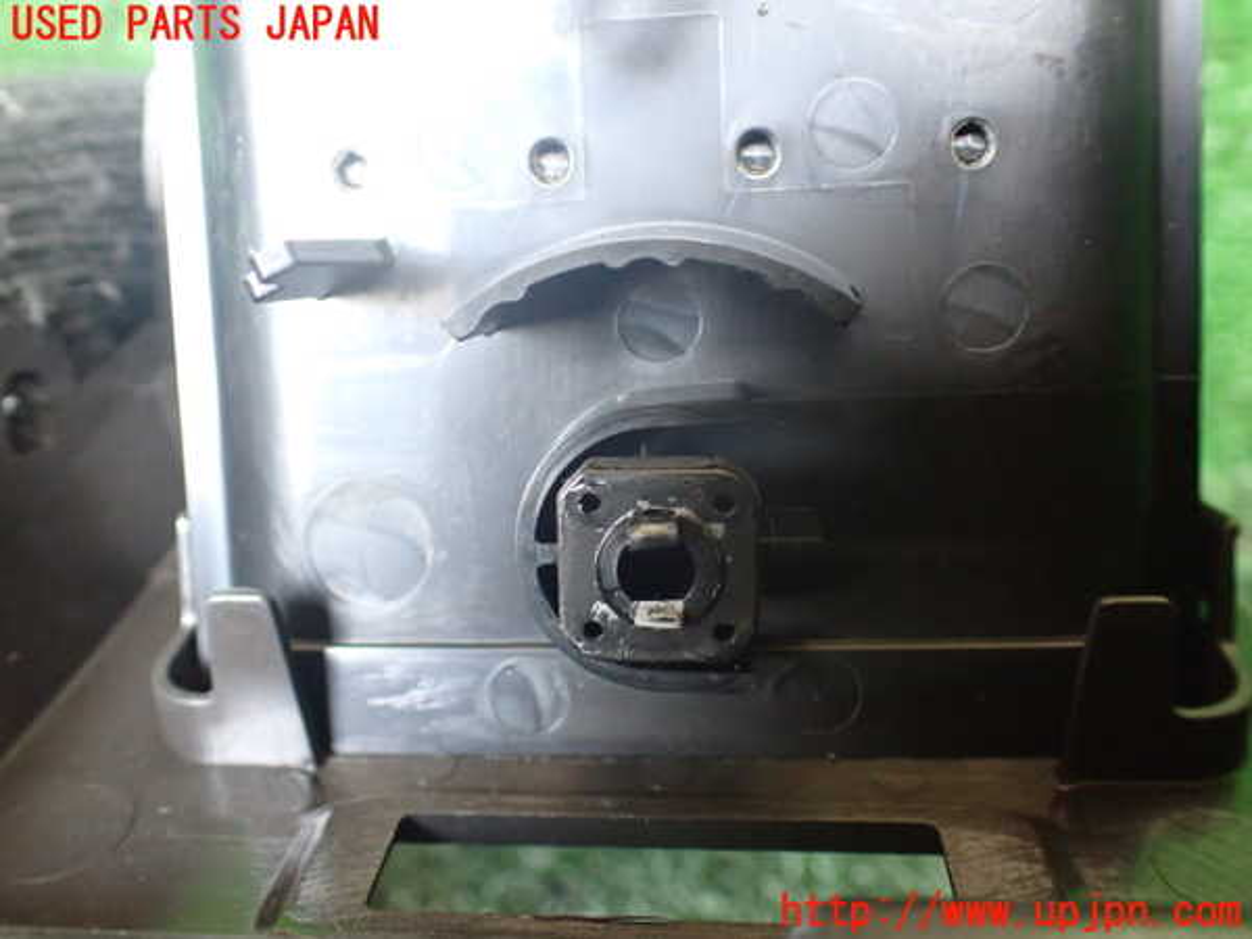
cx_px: 626
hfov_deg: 60.0
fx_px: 1085
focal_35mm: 30
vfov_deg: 46.8
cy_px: 470
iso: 1000
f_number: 2.3
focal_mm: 5.4
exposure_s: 1/30
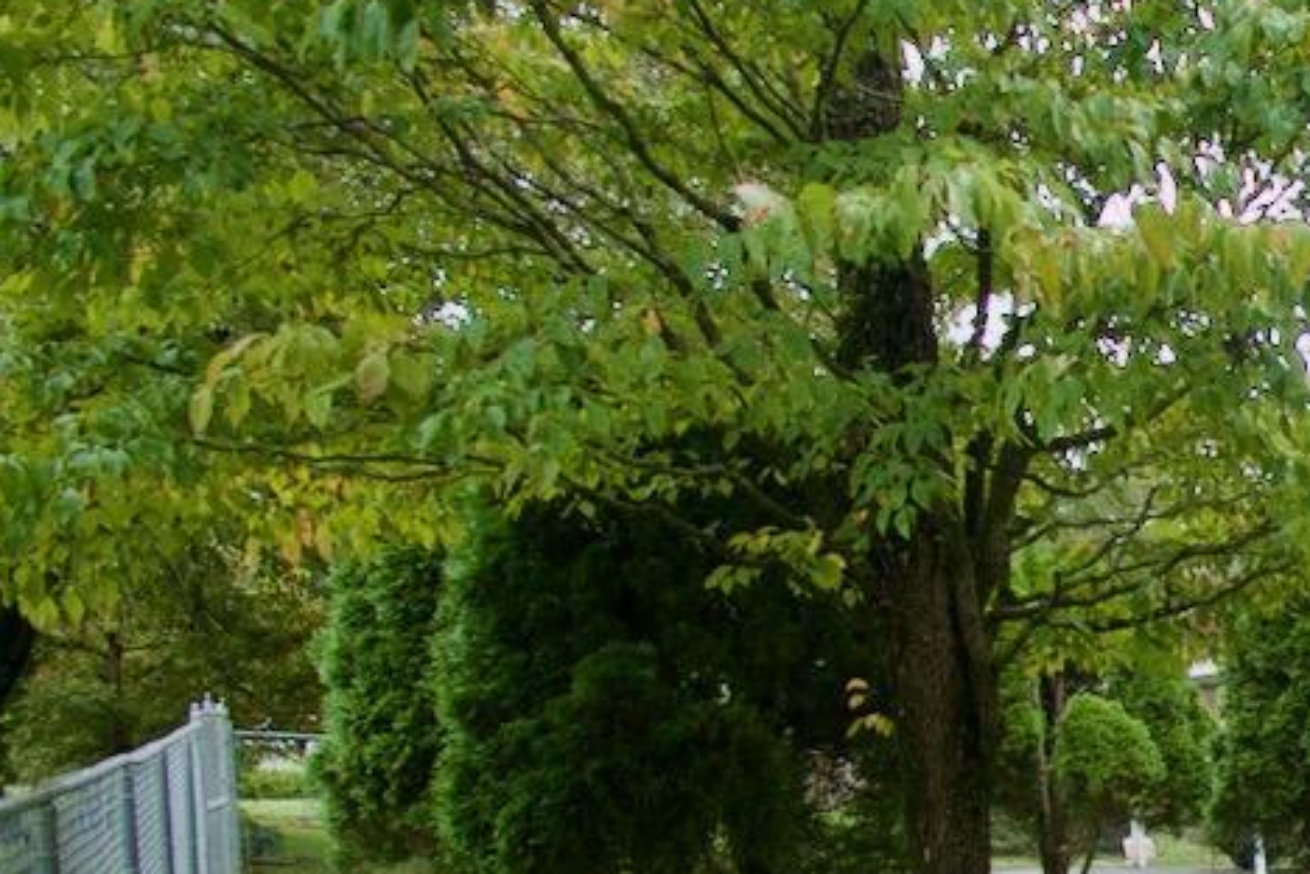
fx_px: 1492
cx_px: 1752
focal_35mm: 41
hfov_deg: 33.1
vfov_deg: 30.6
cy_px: 843
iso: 400
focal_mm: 10
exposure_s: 1/250
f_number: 8
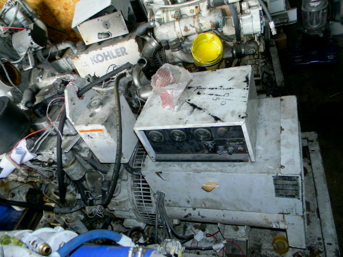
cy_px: 128
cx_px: 172
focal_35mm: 28
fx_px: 277
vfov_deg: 49.7
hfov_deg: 63.4
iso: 200
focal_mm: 5
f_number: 3.5
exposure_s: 1/26
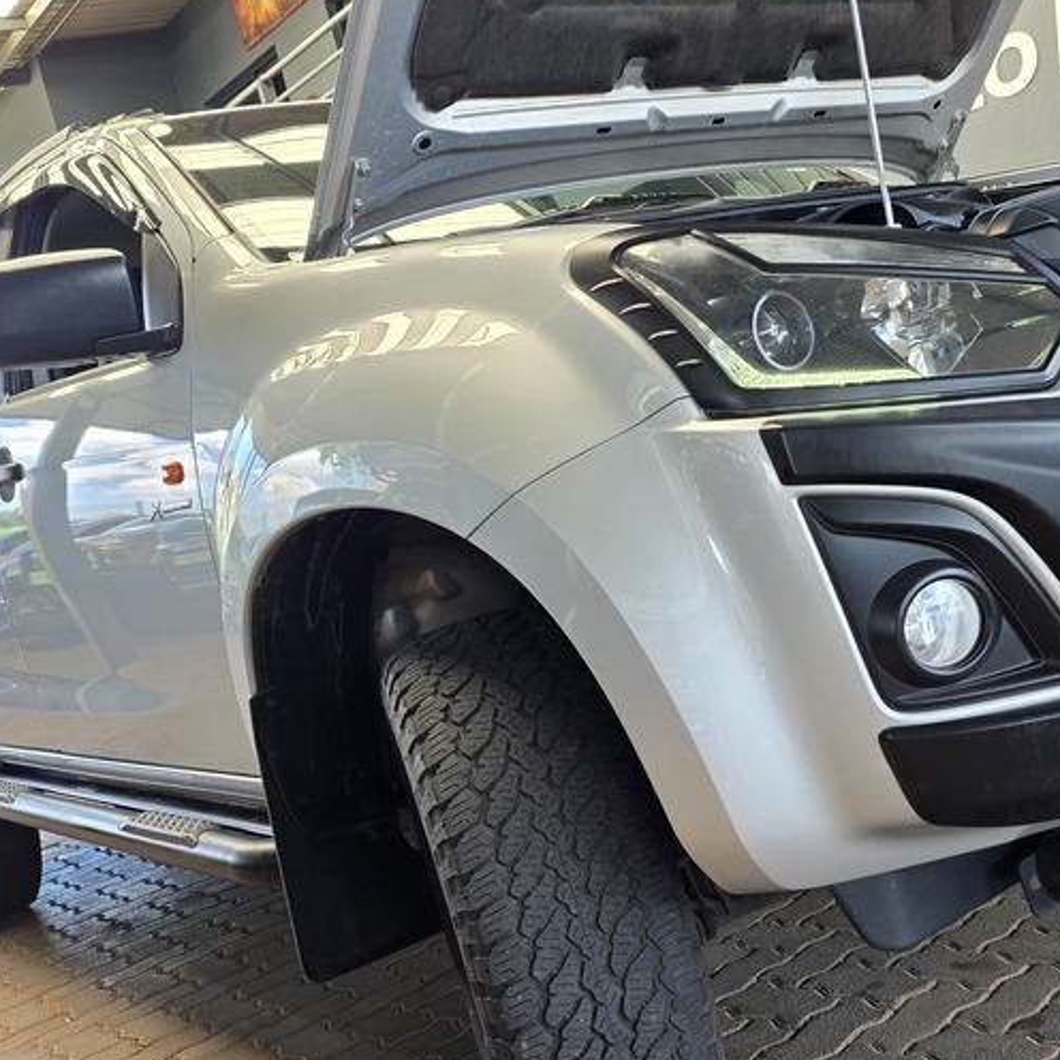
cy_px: 487
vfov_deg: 40.0
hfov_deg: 39.6
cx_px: 697
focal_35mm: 42
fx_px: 1455
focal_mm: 6.25
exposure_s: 1/180
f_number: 1.7
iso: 80
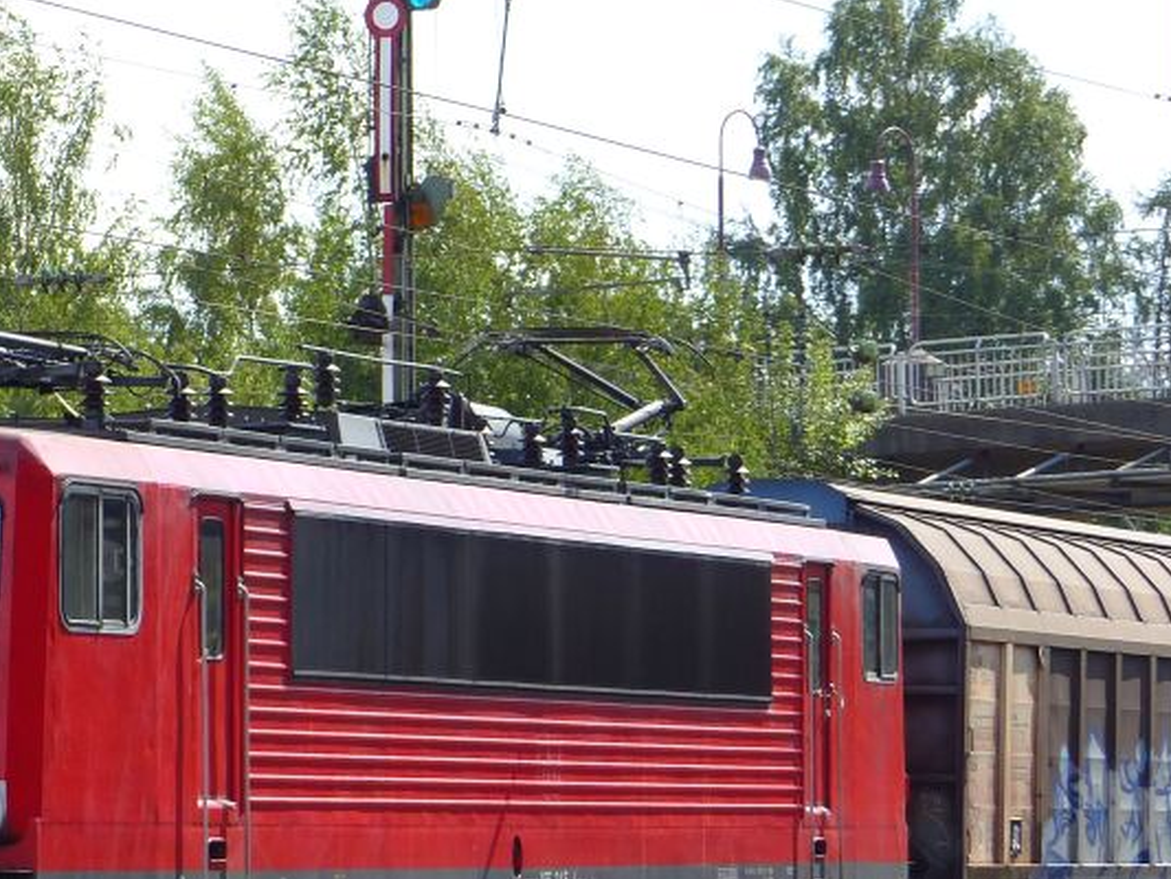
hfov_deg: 7.6
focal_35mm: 261
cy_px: 615
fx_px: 8831
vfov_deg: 5.7
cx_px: 402
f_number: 3.2
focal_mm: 20.9
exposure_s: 1/640
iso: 100
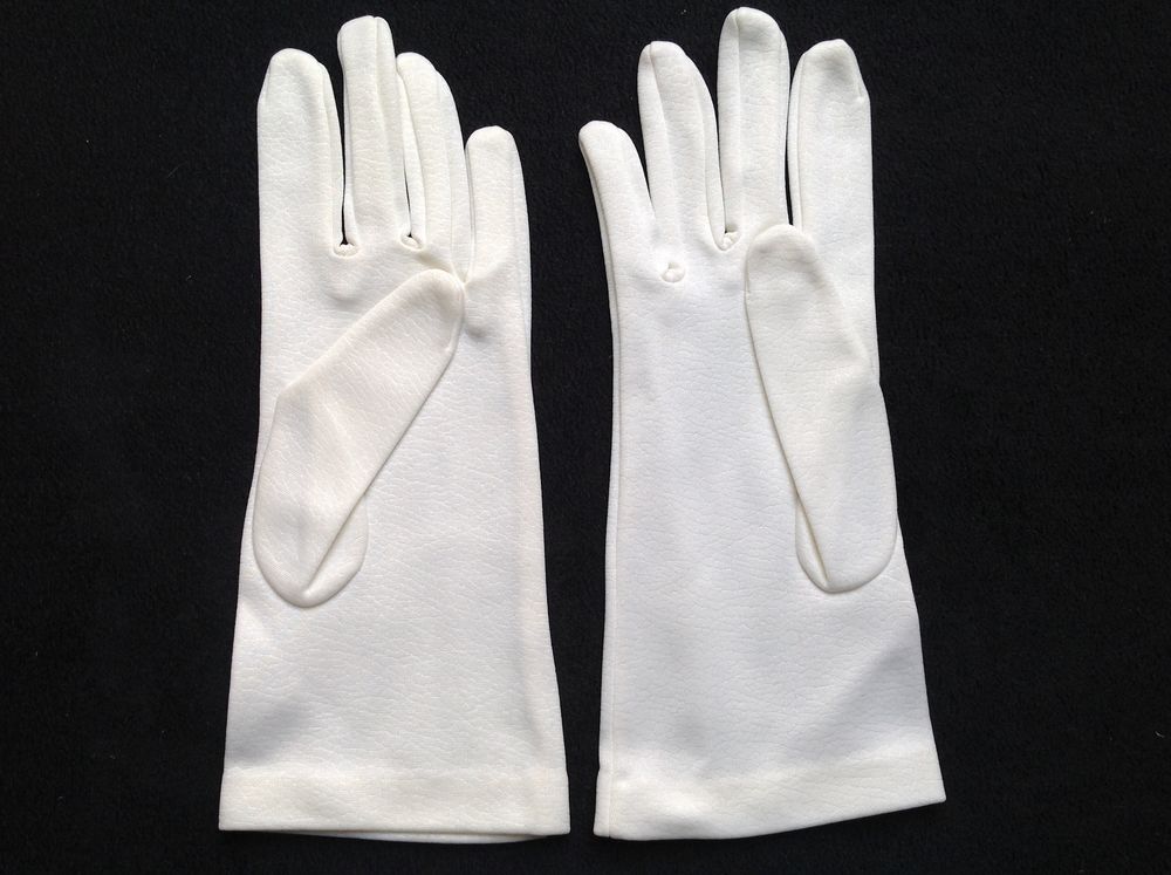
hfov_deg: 52.7
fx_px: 1182
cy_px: 438
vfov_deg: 40.6
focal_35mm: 35
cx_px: 586
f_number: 2.4
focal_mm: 4.28
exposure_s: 1/120
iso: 64
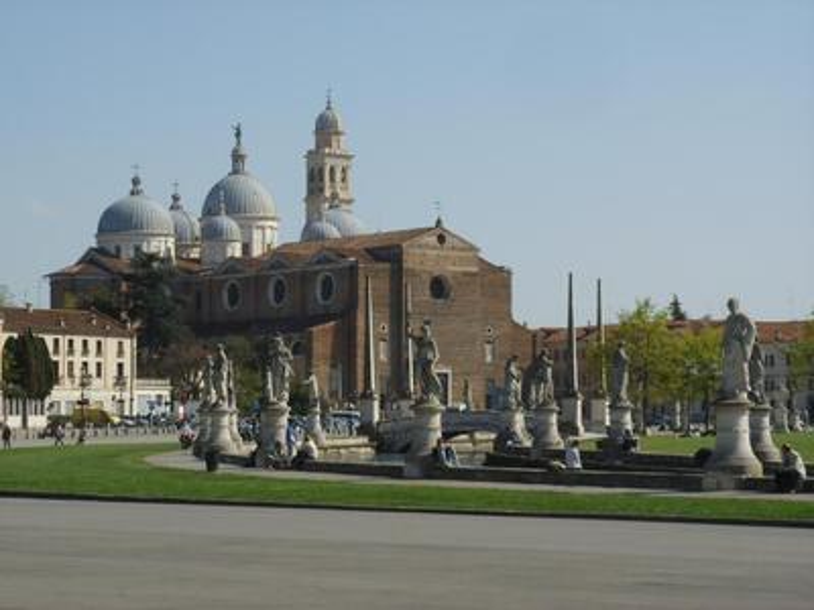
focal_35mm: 95
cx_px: 407
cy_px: 305
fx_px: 2234
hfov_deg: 20.7
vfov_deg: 15.6
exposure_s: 1/250
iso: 50
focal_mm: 16
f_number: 7.7
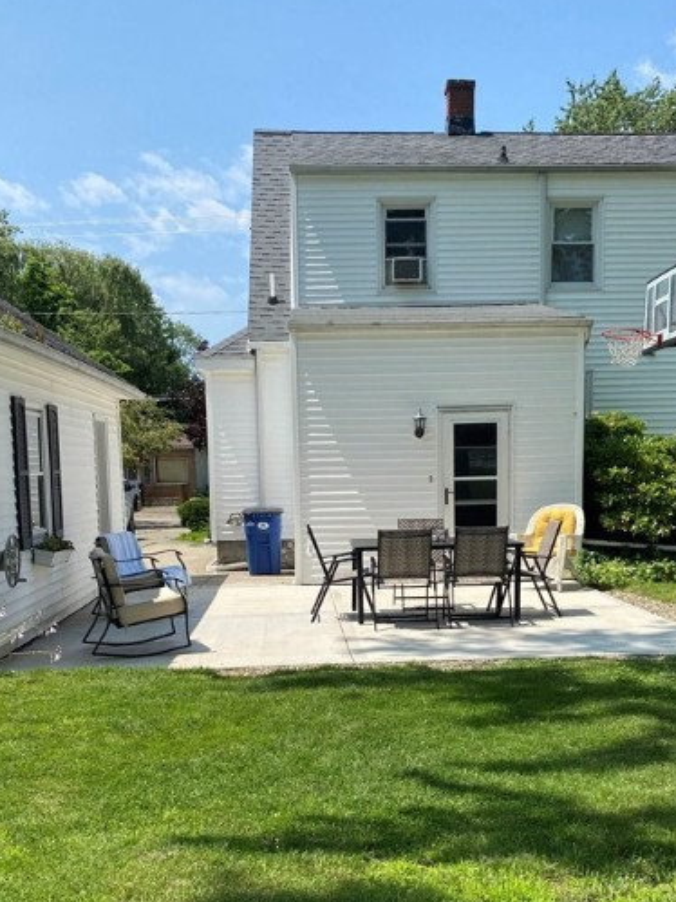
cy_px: 613
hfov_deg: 35.9
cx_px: 369
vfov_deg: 46.0
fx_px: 1042
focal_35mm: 40
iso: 32
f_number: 1.8
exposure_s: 1/2358
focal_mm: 4.25
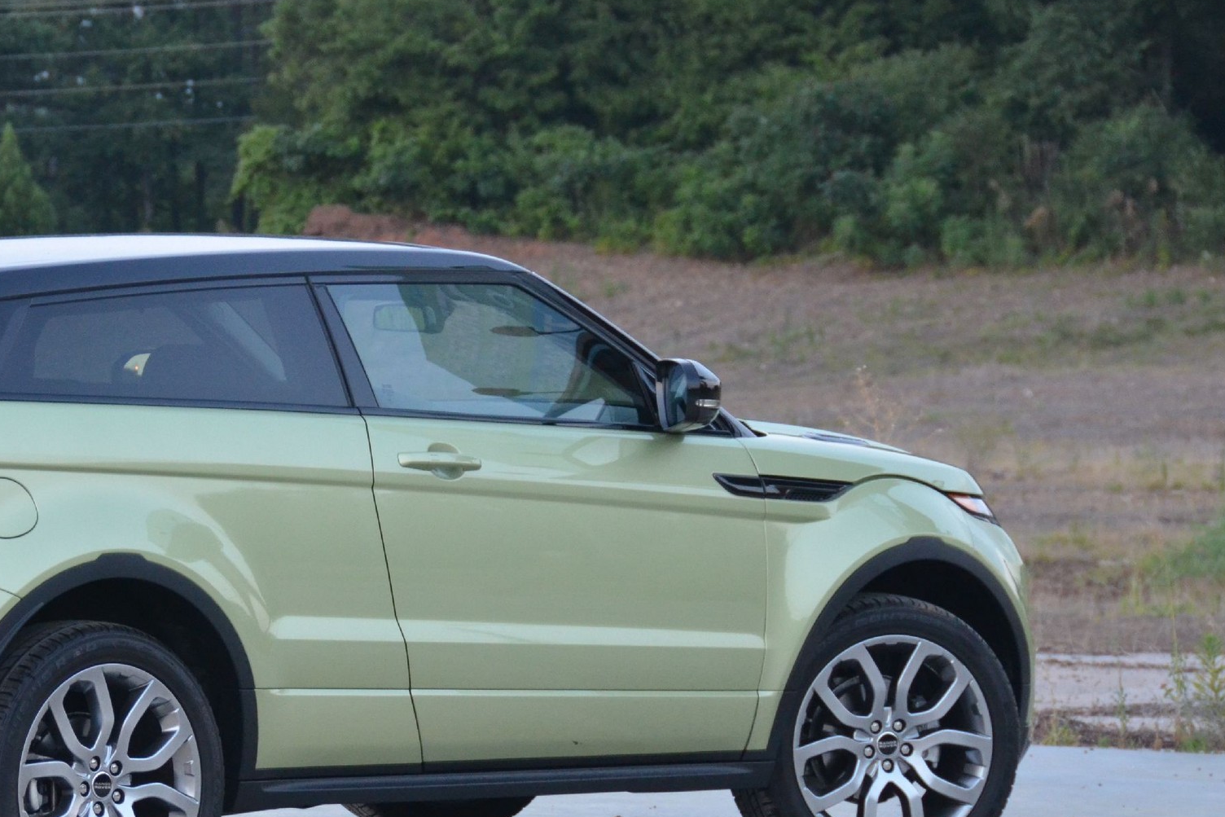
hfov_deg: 10.1
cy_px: 512
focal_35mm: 204
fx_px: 6942
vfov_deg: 6.7
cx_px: 254
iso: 1600
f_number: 5
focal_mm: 82
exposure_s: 1/160
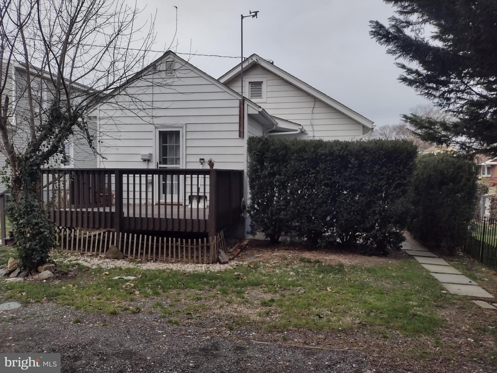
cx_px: 248
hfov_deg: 65.3
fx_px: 388
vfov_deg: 51.4
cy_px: 186
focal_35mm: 27
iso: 100
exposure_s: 1/1430
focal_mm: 4.71
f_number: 1.7
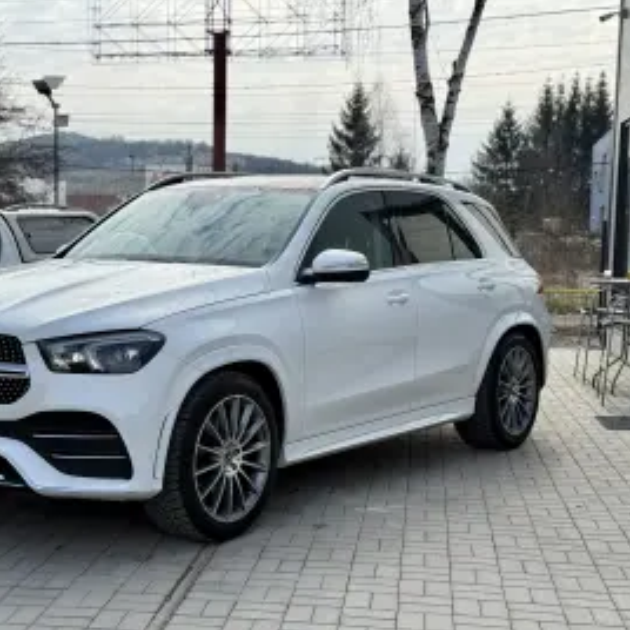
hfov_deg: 29.9
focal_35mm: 57
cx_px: 233
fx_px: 1174
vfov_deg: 30.0
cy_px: 315
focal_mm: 6.76
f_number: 1.78
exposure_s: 1/4098
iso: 80
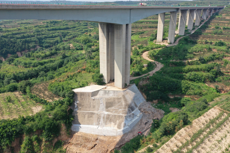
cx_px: 117
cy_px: 75
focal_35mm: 29
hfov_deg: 63.7
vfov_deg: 45.0
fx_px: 185
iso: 100
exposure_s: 1/320
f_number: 5.6
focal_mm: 10.26
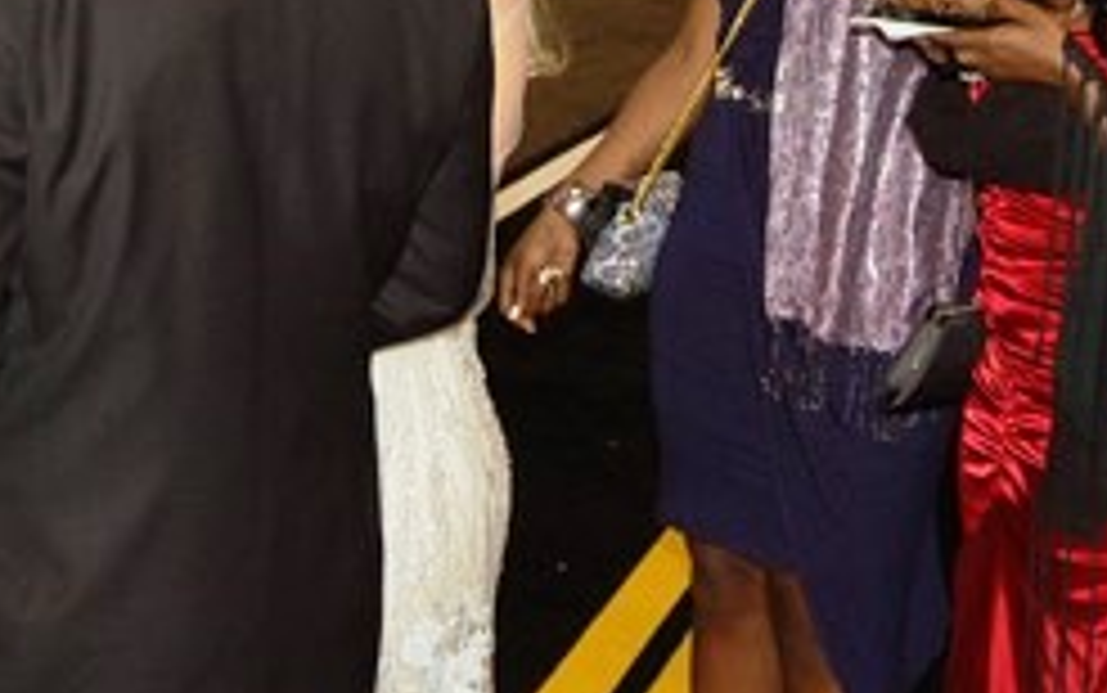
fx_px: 2626
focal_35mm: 87
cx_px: 504
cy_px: -36
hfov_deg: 23.8
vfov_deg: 14.7
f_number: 4.2
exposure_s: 1/60
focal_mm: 28
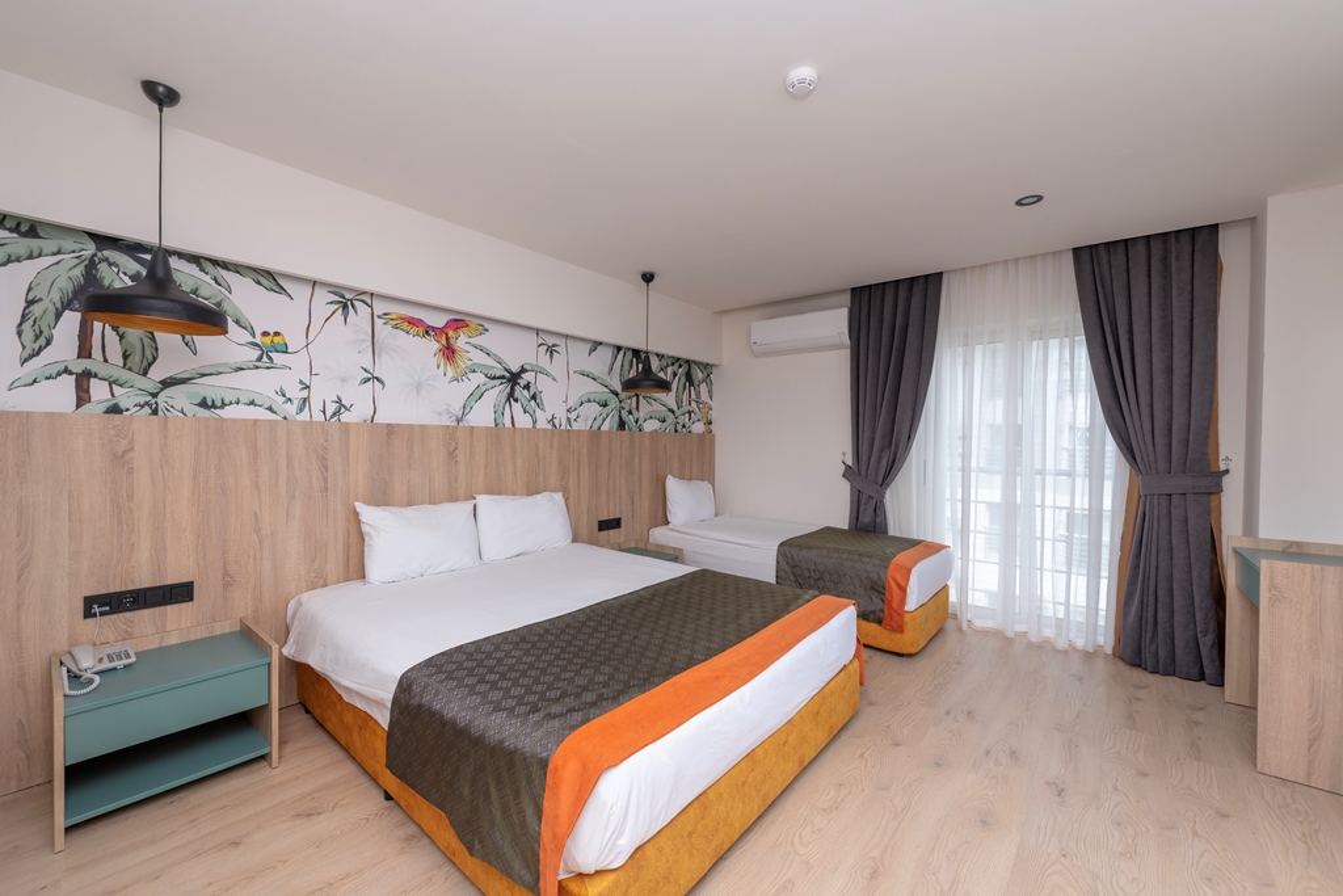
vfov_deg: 81.2
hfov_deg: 104.2
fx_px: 522
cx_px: 672
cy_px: 448
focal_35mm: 14
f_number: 10
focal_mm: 14
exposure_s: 1/125
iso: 100
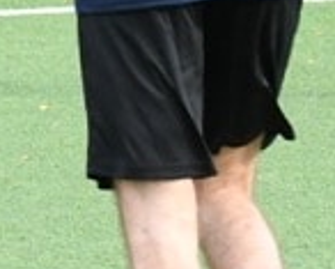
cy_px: -160
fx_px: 5725
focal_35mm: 577
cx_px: -560
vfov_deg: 2.7
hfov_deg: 3.3
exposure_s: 1/1600
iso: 6400
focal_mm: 70
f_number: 10
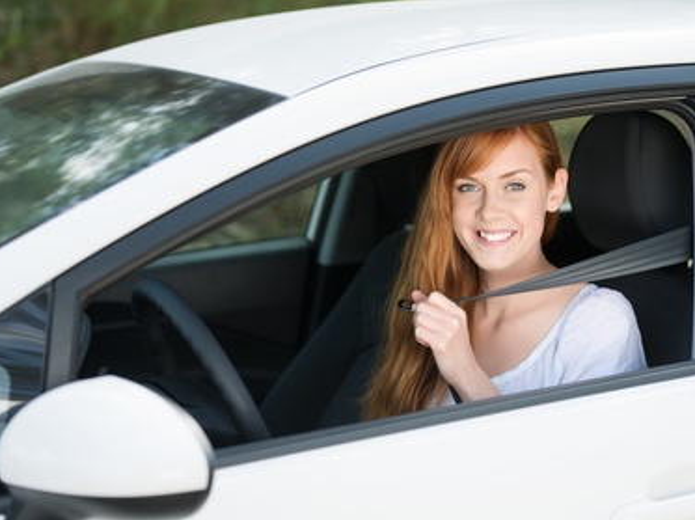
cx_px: 378
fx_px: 2086
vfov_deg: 14.2
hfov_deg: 18.9
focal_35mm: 104
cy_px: 262
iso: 100
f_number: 3.5
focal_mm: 95
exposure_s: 1/250
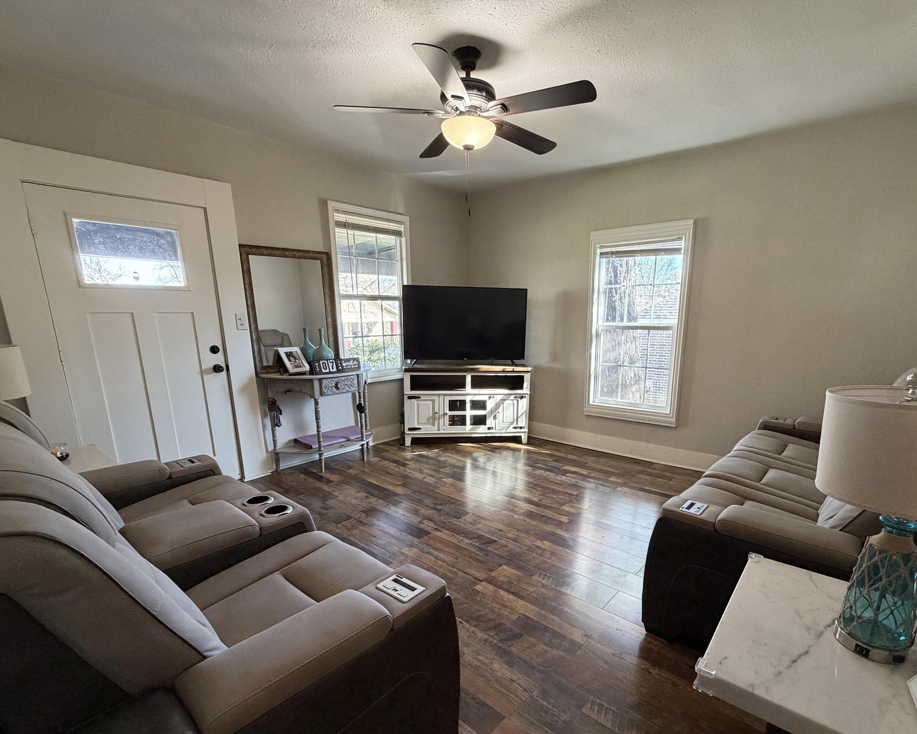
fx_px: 461
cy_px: 425
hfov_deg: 89.4
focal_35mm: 17
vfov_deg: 76.5
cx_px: 496
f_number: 2.2
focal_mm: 2.22
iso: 320
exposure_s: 1/60
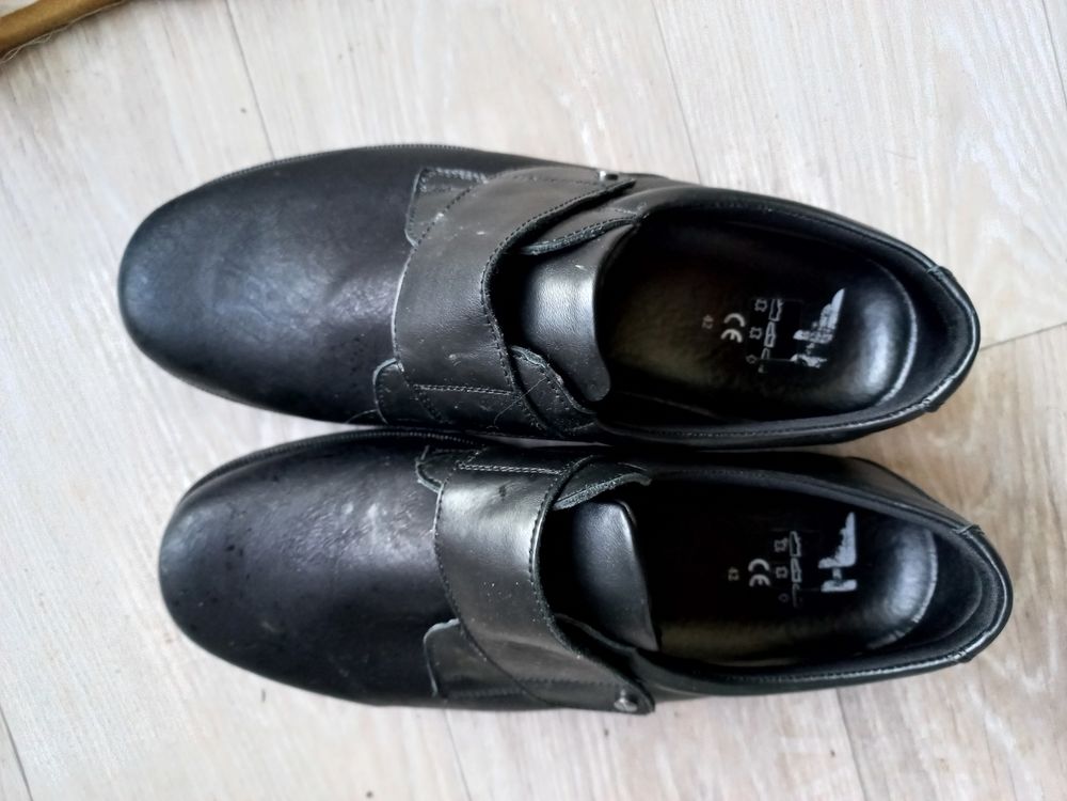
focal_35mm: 25
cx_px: 534
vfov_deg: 54.9
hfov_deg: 69.4
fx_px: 771
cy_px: 400
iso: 400
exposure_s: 1/25
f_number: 1.8
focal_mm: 4.6
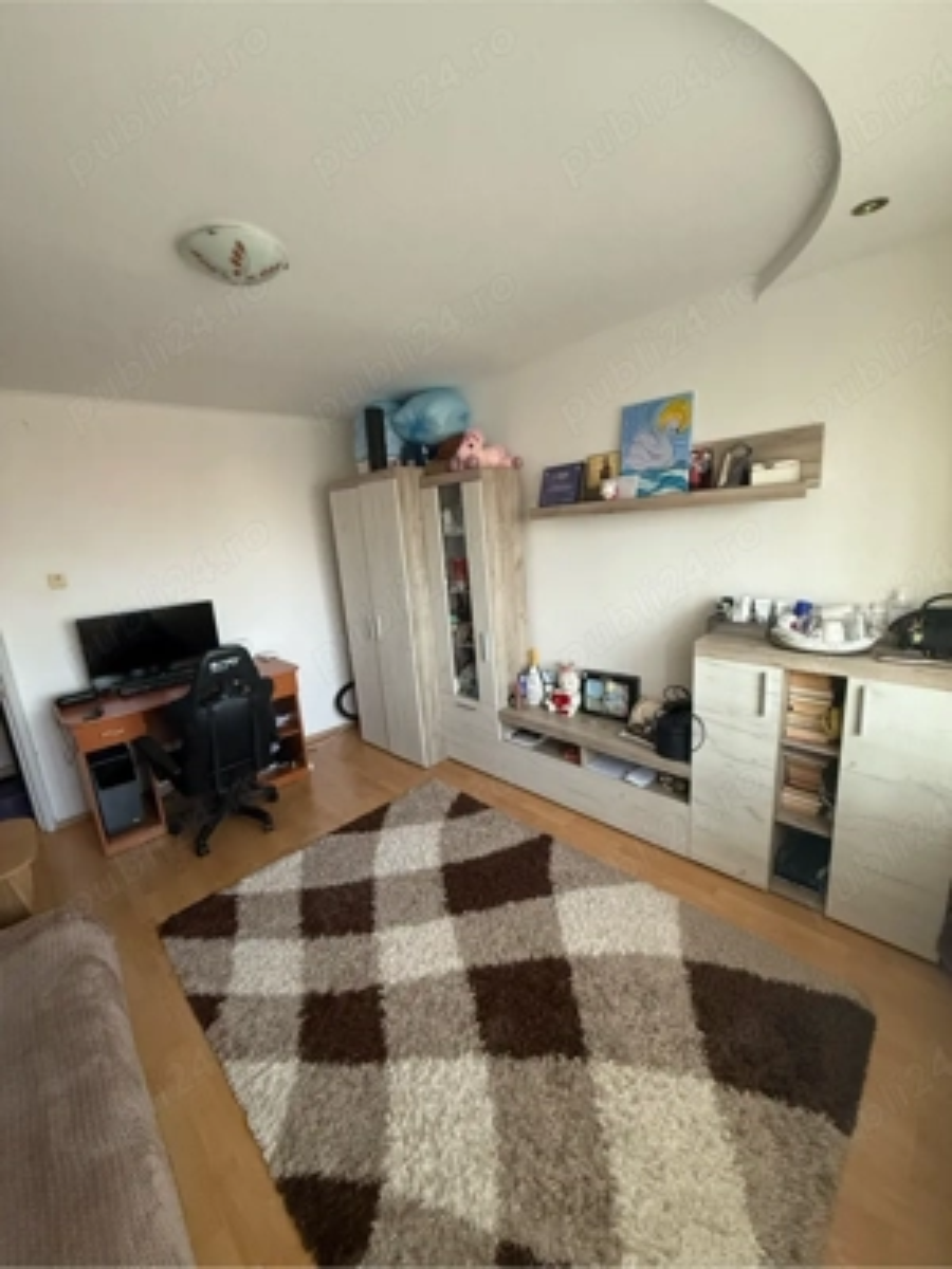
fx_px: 513
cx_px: 476
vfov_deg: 102.1
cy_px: 634
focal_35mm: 14
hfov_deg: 85.7
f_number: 2.2
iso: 320
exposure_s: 1/80
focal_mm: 2.22
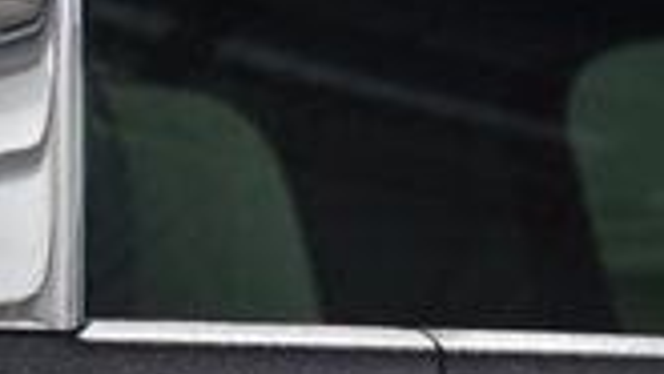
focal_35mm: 268
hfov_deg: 8.0
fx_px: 4721
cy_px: 485
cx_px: 157
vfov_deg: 4.5
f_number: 7.1
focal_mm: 44
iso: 400
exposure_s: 1/25
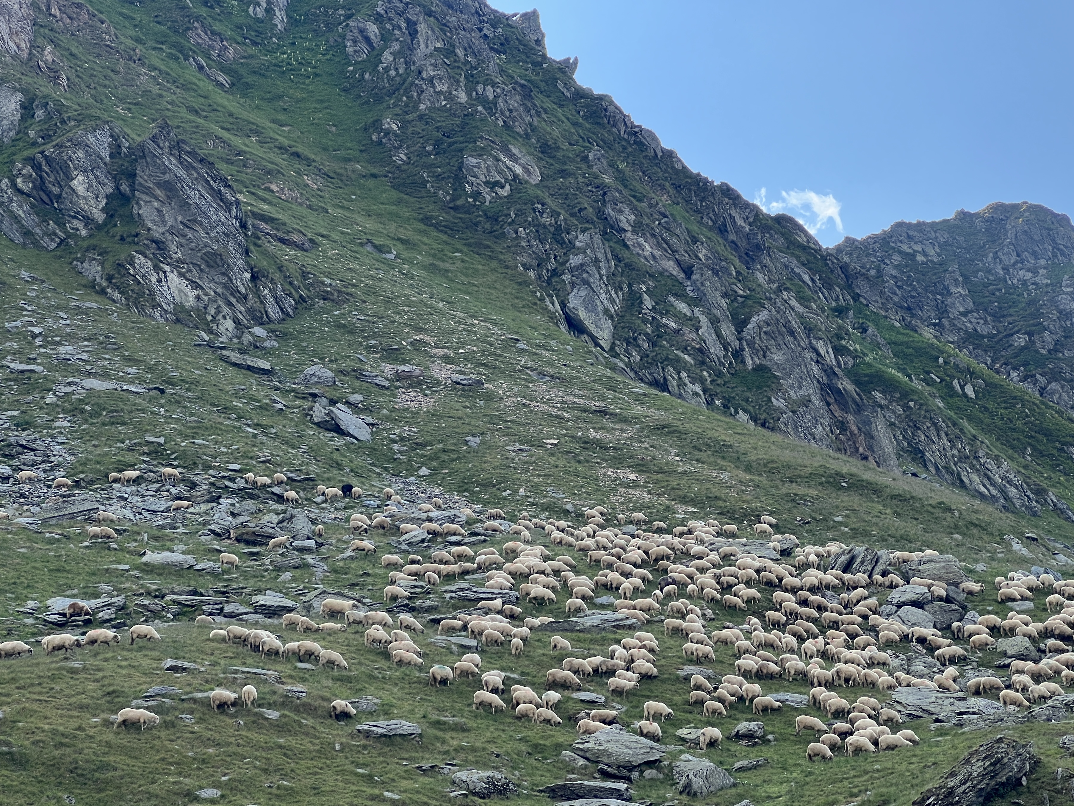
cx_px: 562
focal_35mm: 86
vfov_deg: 17.2
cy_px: 402
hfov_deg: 22.8
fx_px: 2668
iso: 32
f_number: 2.8
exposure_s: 1/637
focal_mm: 9
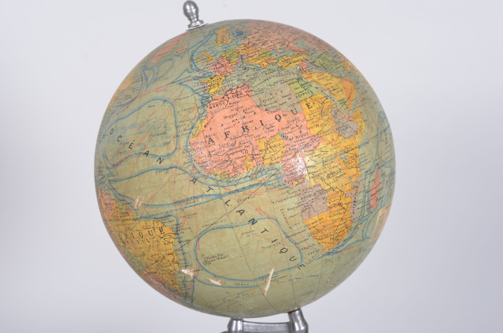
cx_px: 252
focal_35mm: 75
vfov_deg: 18.1
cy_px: 166
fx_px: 1046
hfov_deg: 27.0
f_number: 14
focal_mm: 50
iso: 100
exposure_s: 1/125
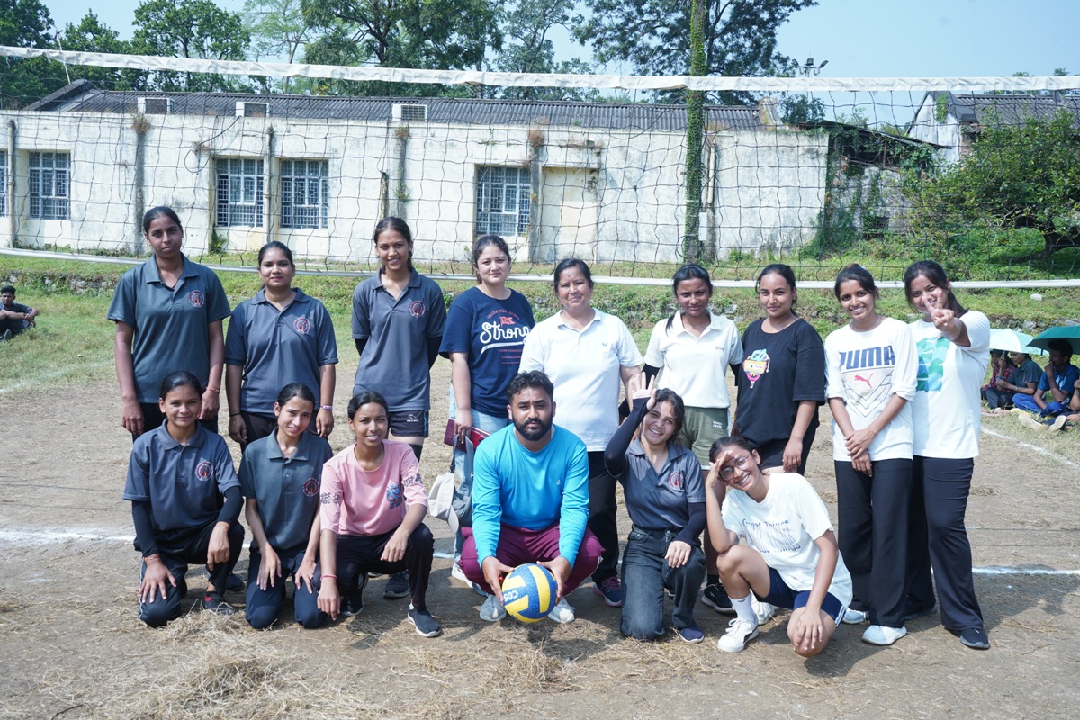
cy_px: 360
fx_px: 990
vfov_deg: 40.0
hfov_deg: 57.2
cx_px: 540
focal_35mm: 33
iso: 160
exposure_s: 1/160
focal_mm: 33
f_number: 9
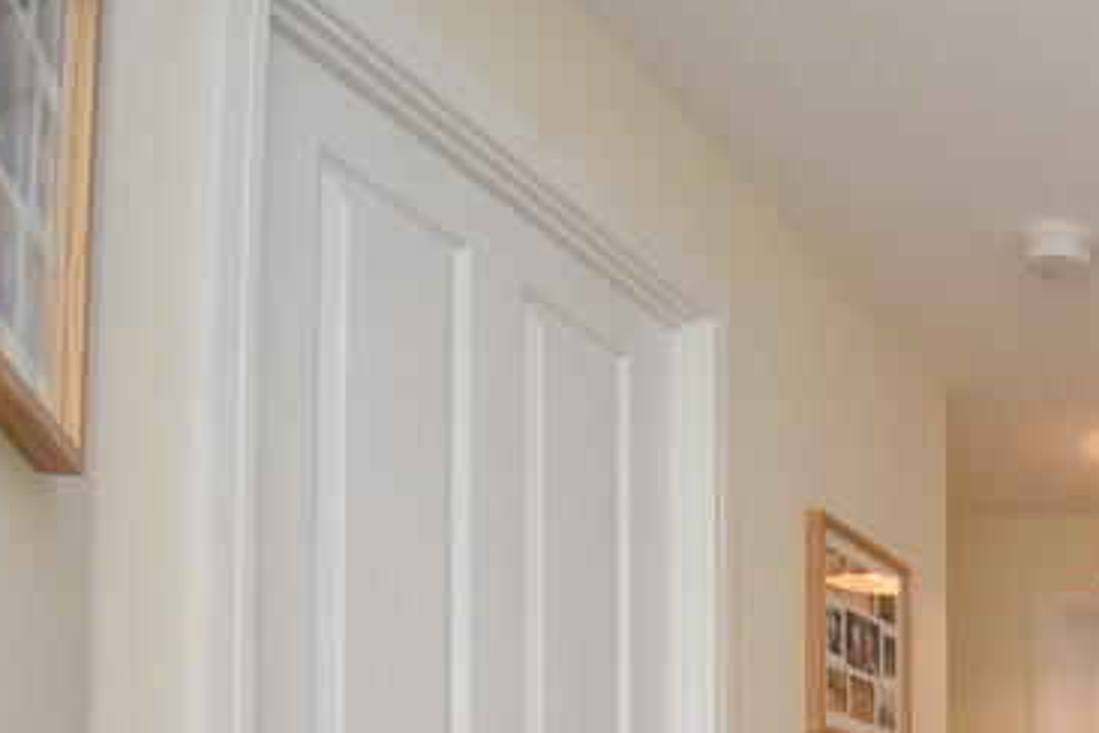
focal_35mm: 42
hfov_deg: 34.3
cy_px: 945
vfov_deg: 27.0
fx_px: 1282
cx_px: 1402
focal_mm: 10
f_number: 4.5
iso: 800
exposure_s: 1/160
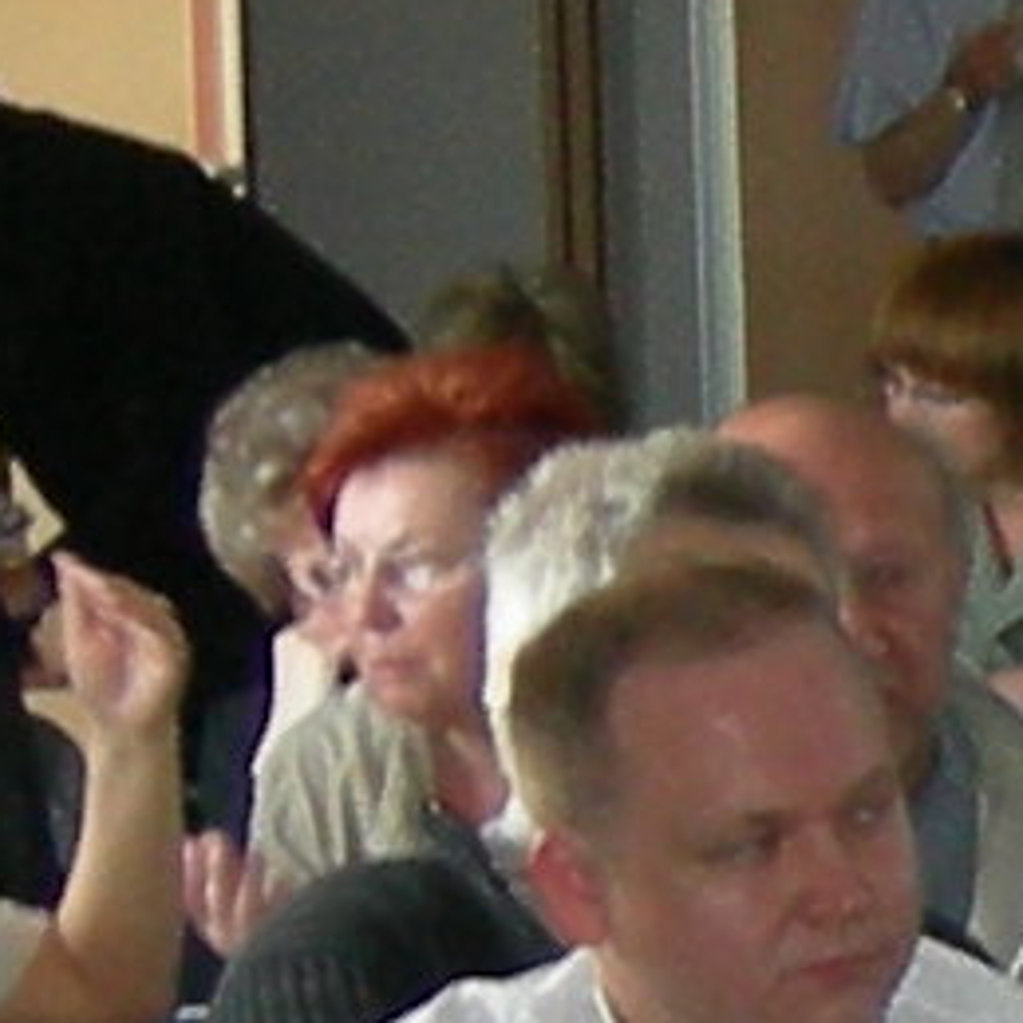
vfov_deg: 5.5
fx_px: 10666
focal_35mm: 319
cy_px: 826
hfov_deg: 5.3
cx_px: 2631
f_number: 2.7
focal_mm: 7.5
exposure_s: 1/60.1
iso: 159
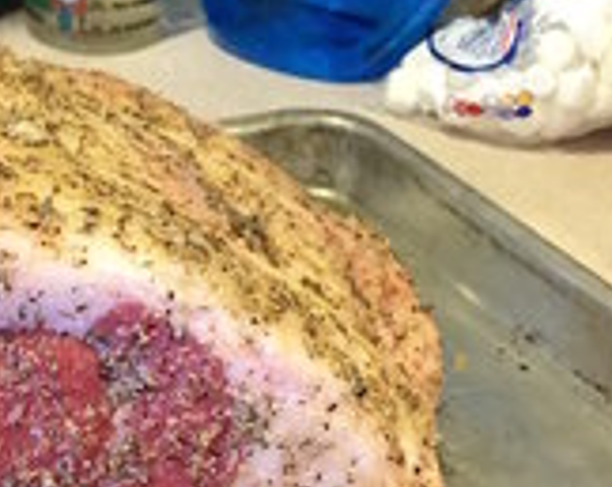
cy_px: 453
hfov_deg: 25.5
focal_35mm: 70
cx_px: -34
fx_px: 1266
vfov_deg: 21.2
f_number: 2.2
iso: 250
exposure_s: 1/30
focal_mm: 4.15
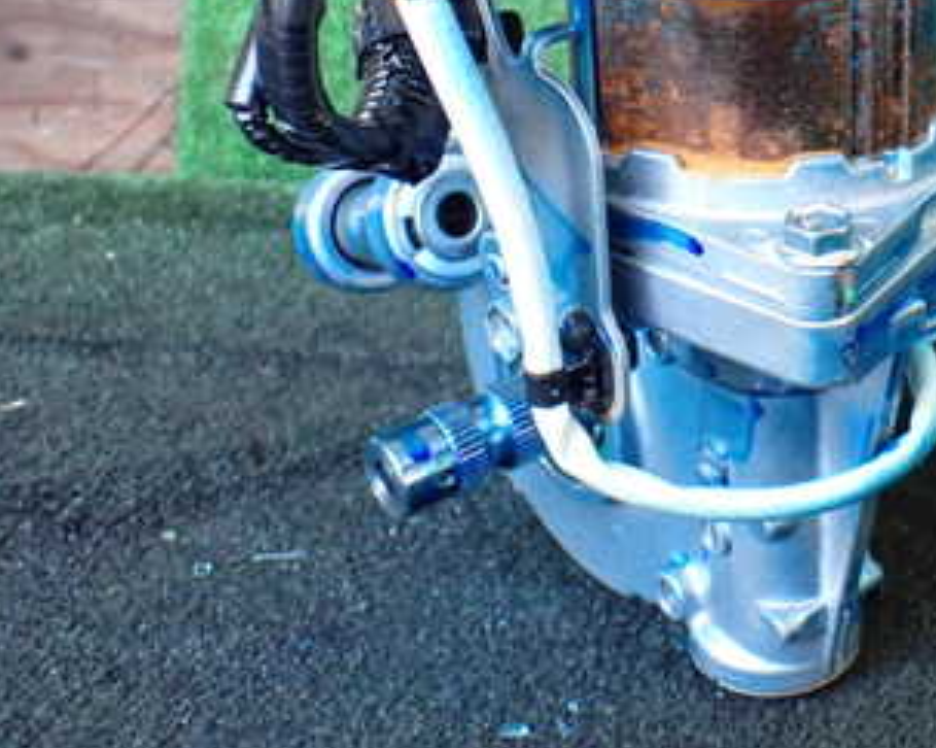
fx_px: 1606
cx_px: 846
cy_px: 59
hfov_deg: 31.0
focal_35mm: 58
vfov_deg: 25.3
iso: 800
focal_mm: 5.4
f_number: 2.3
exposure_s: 1/100
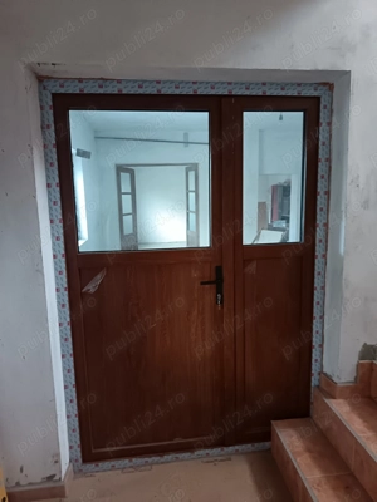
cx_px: 188
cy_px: 251
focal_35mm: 24
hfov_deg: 56.8
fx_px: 349
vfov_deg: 71.6
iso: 3189
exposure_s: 1/25
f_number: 1.75
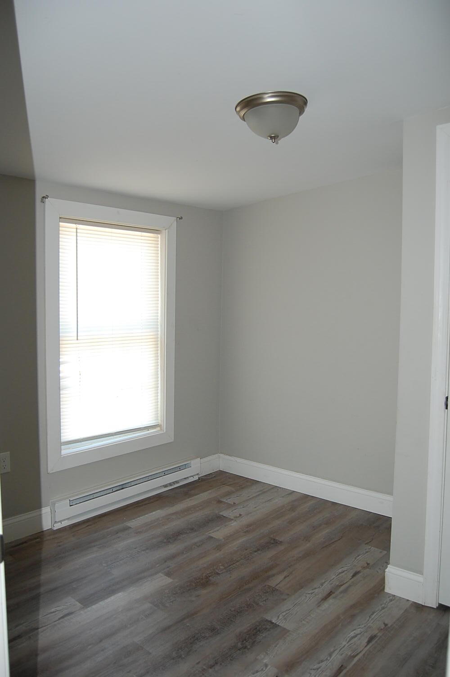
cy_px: 338
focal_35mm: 27
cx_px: 225
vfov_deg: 67.4
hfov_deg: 47.8
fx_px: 507
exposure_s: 1/60
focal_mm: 18
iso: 400
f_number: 3.5
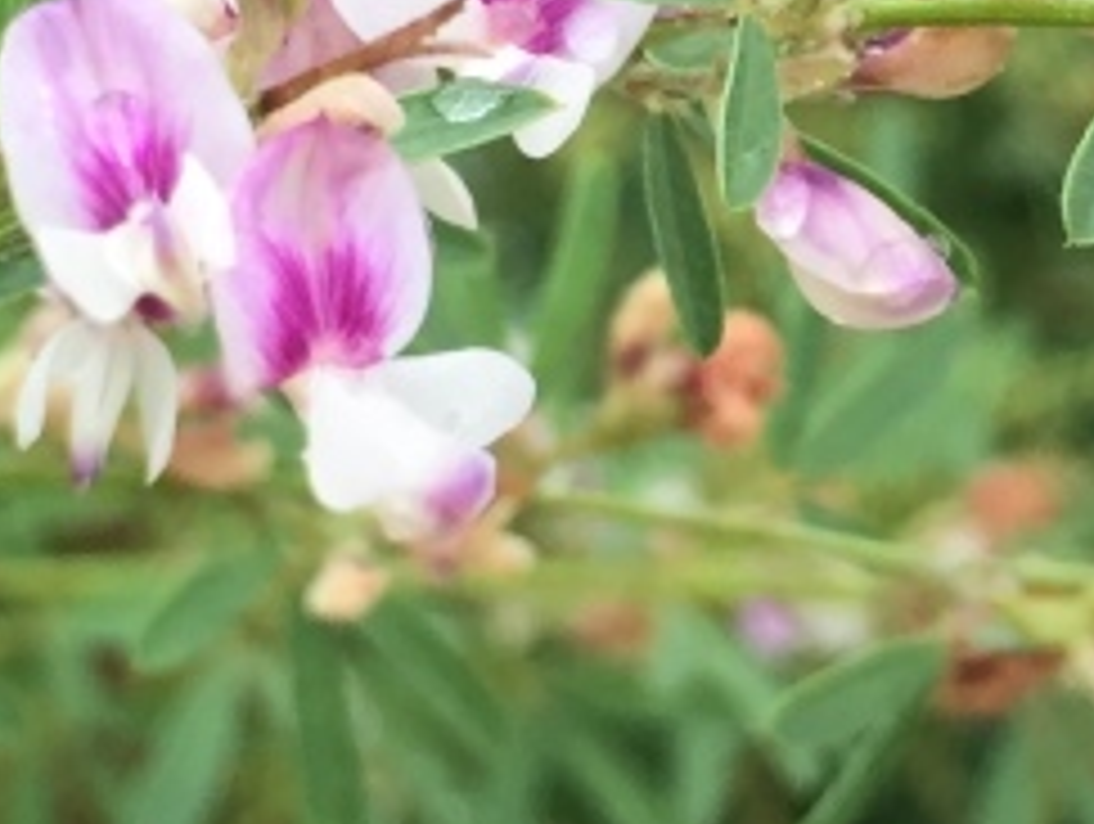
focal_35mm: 122
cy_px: 171
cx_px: 918
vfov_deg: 12.1
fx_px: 3861
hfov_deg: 16.0
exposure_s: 1/40
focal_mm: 4.15
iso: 32
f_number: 2.2
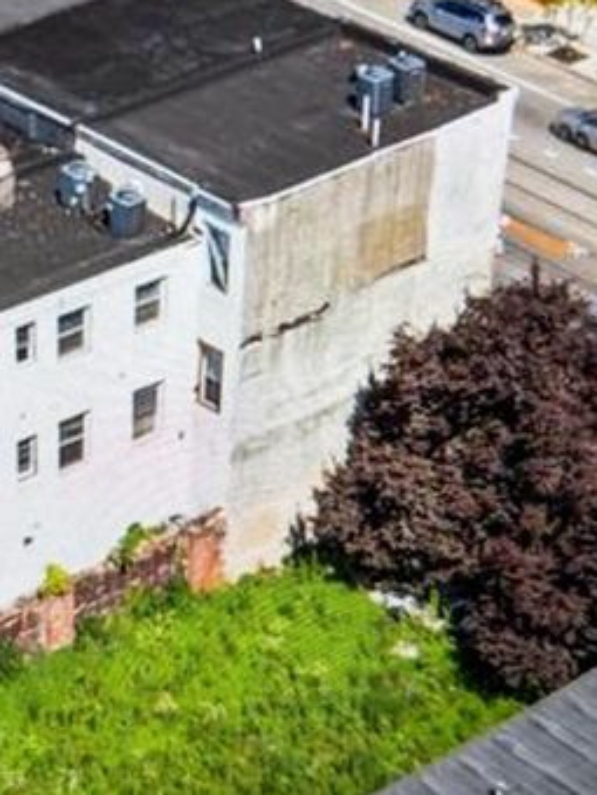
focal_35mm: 51
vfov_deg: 37.5
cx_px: 136
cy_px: 422
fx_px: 1173
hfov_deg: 28.1
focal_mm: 5.96
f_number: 1.6
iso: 50
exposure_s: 1/120
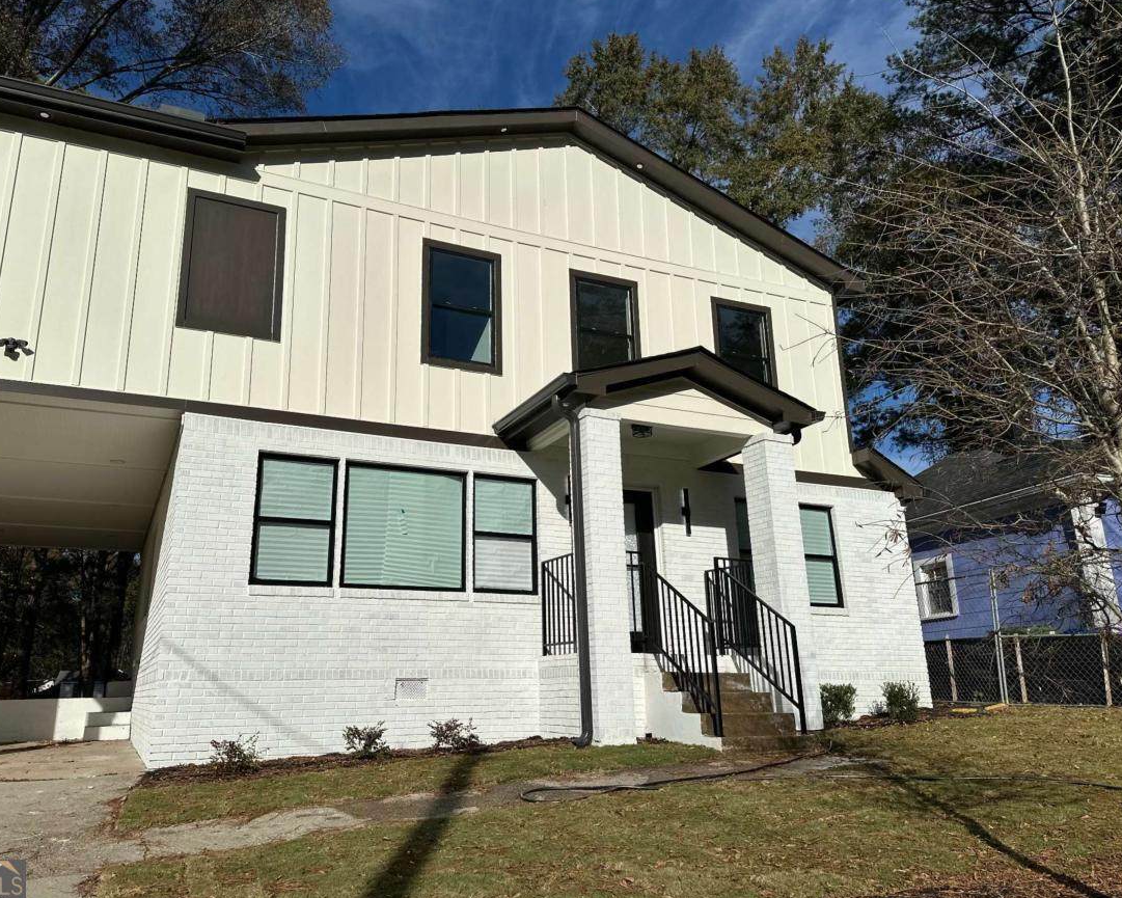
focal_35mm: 26
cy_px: 439
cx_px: 509
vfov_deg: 54.9
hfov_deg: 65.9
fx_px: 863
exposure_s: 1/15625
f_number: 1.78
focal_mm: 6.86
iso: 80
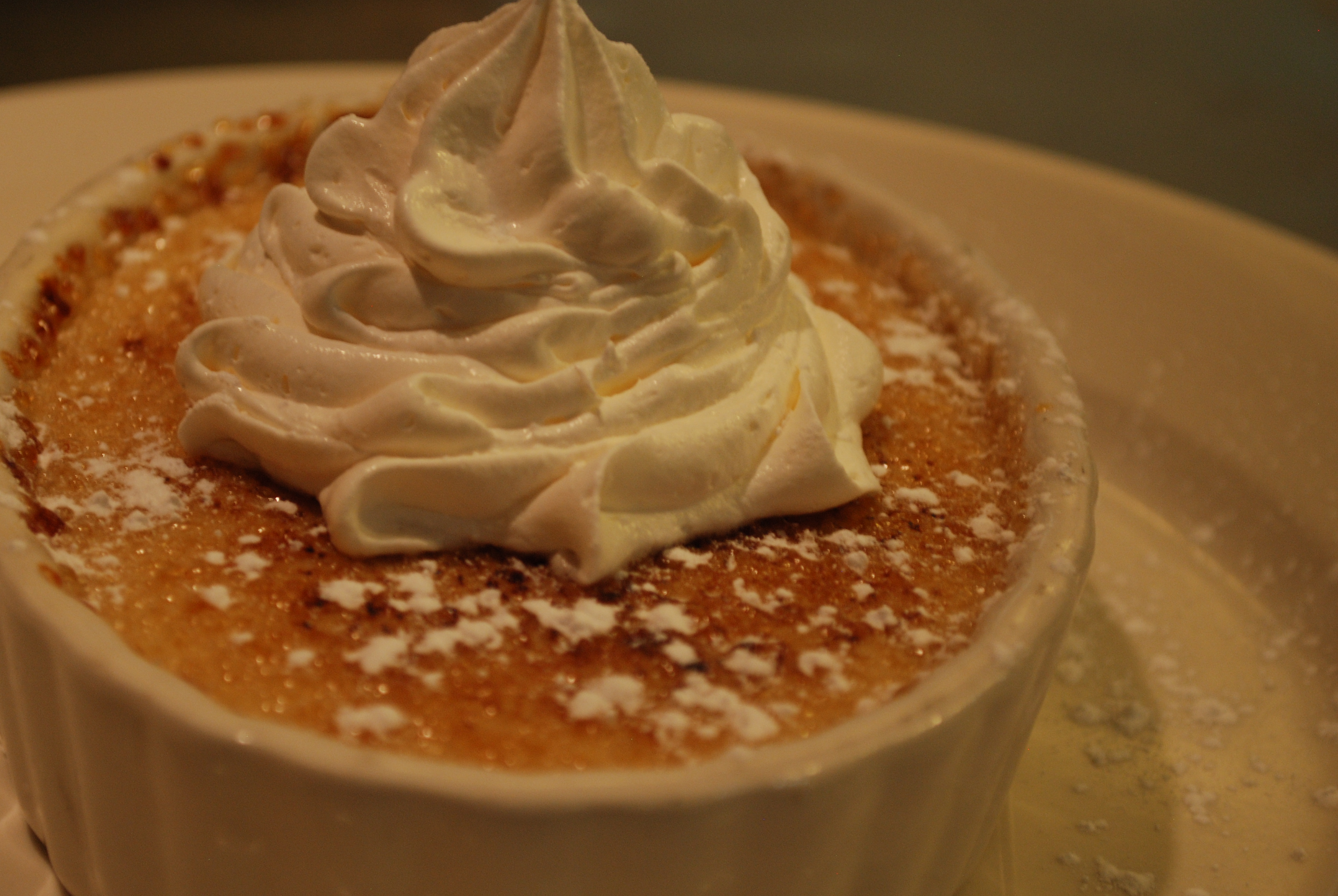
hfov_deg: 20.9
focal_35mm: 98
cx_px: 619
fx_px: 3631
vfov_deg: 14.1
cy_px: 461
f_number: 5.6
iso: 360
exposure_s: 1/30
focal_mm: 55
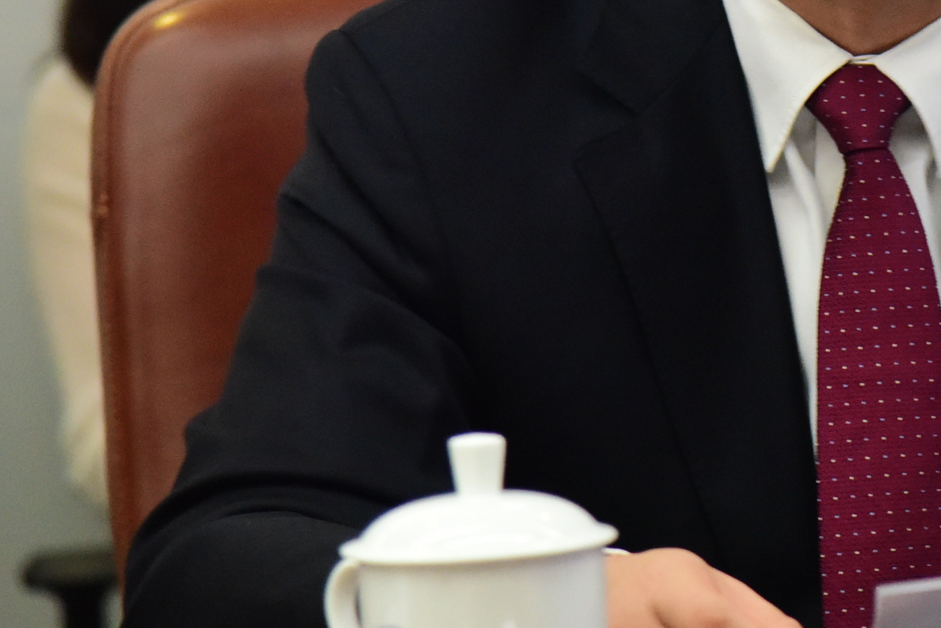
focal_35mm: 315
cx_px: 893
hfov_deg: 6.5
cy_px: 50
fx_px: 8237
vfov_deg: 4.4
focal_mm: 120
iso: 5000
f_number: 4
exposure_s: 1/250
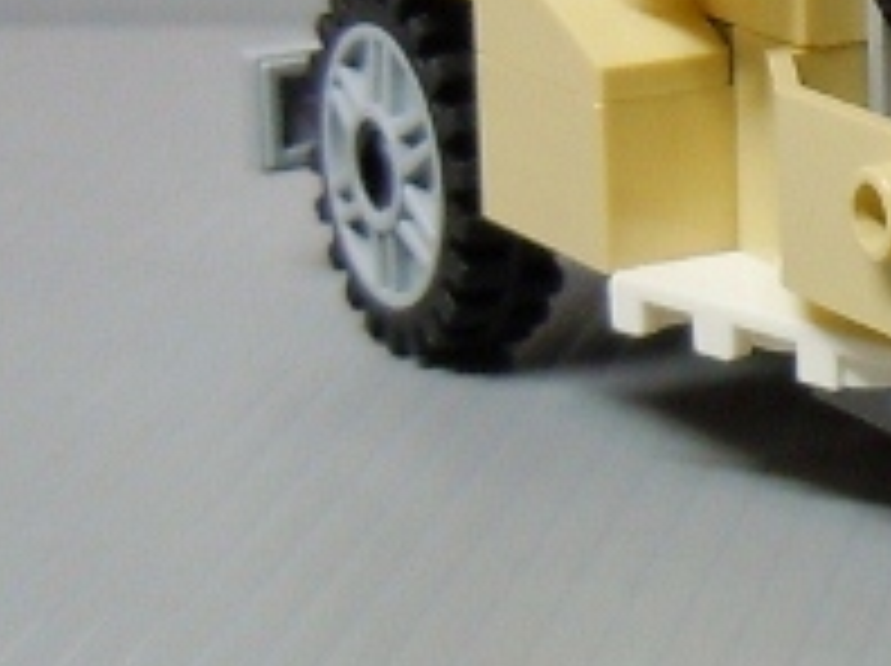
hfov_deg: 17.0
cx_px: 1375
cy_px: 63
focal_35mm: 104
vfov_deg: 14.1
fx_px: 2674
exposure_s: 1/6
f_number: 3.5
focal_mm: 5.4
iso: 100
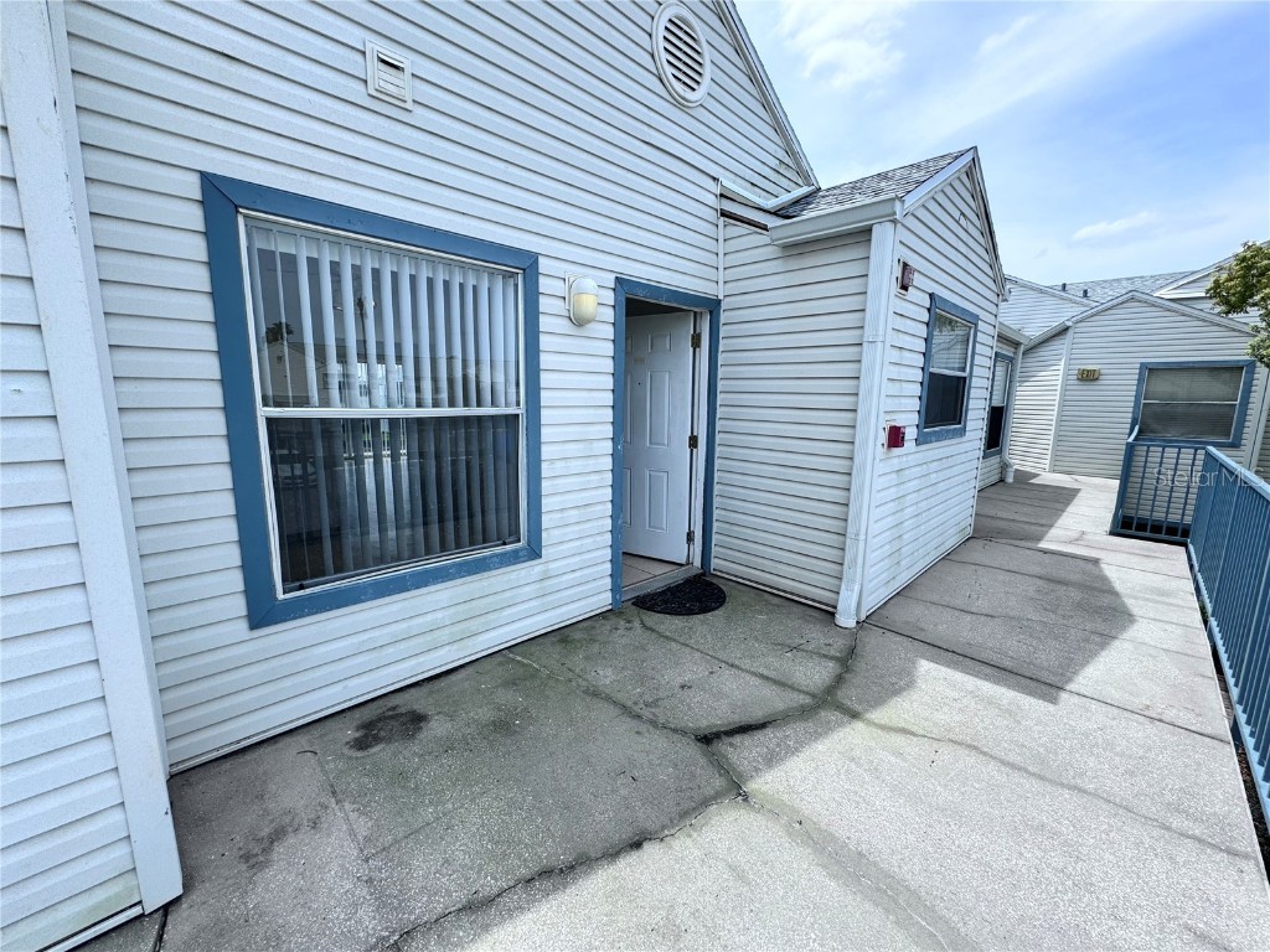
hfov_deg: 102.1
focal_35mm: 14
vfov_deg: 85.7
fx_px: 514
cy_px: 476
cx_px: 635
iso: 50
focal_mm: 2.22
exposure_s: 1/1536
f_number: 2.2
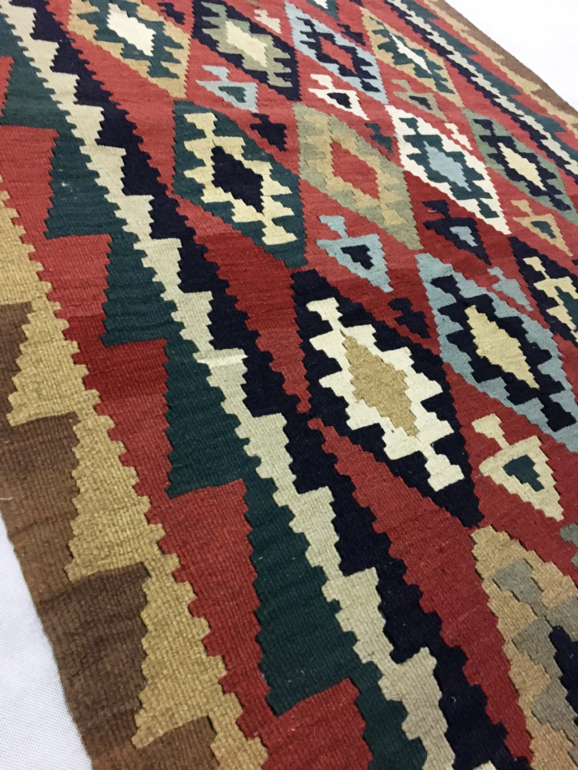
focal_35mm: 29
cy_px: 385
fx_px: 646
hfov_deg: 48.2
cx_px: 289
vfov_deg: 61.7
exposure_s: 1/17
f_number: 2.2
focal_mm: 4.15
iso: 320
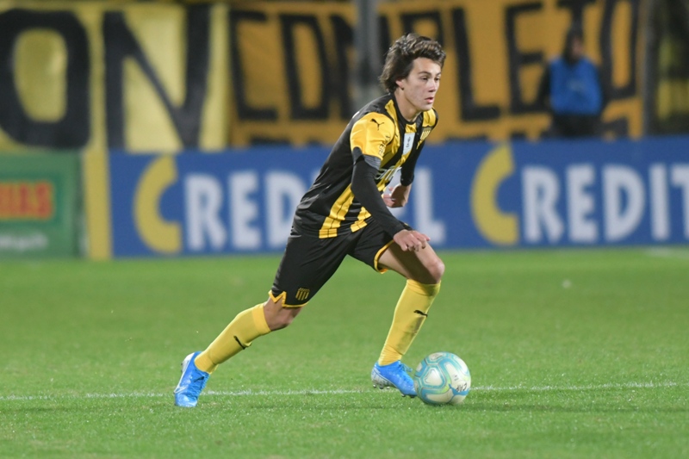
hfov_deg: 4.6
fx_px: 8610
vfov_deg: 3.1
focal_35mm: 450
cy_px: 230
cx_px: 344
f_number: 2.8
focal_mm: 300
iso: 2500
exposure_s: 1/640
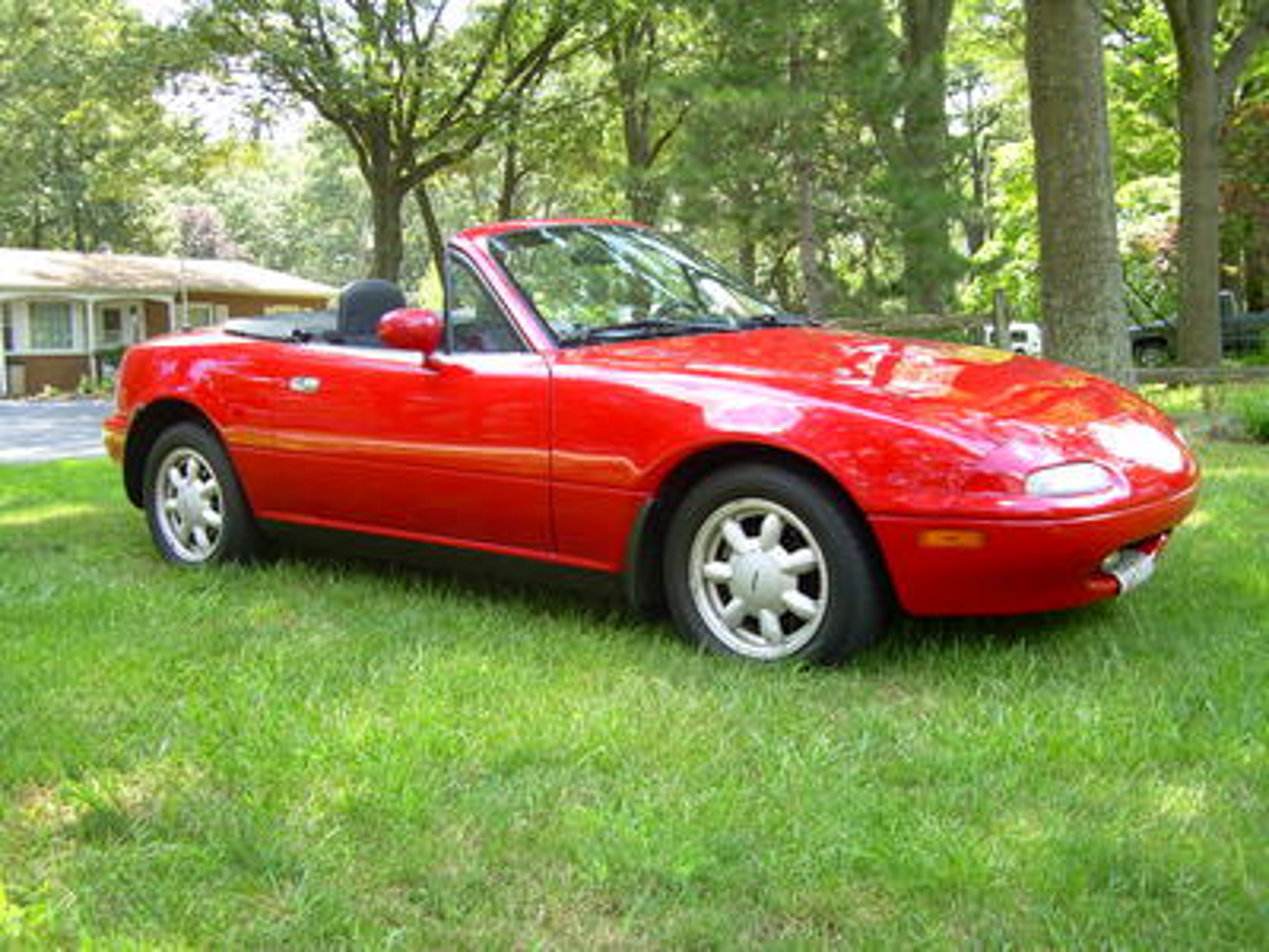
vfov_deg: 37.7
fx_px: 1393
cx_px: 634
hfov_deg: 49.0
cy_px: 476
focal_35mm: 38
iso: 50
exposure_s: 1/84.8
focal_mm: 6.3
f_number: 2.8
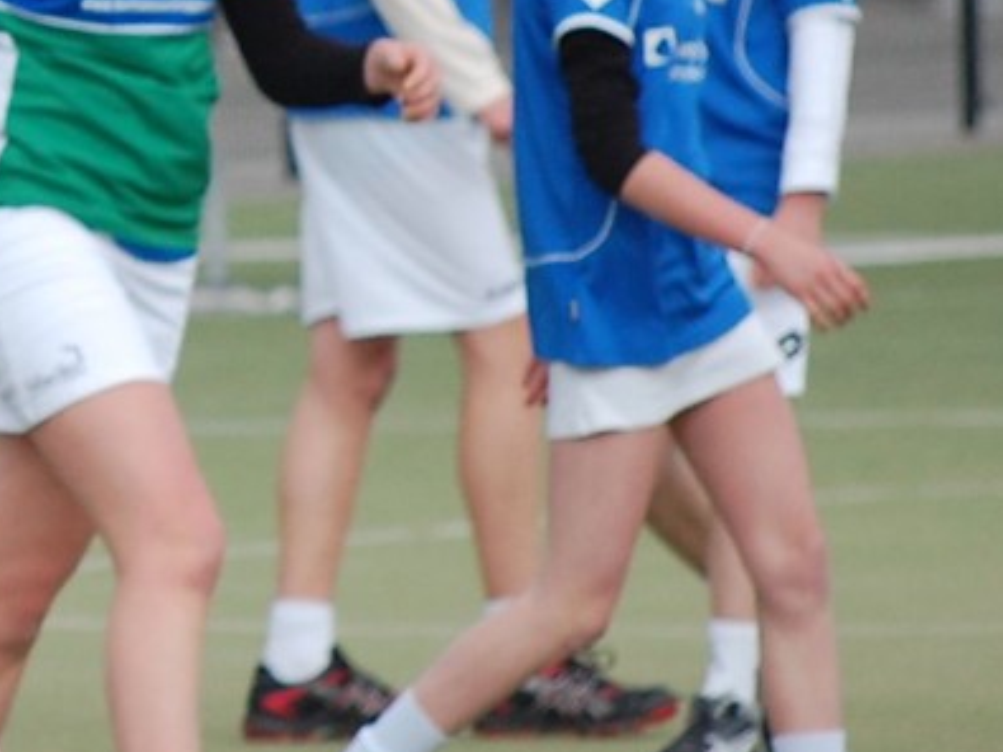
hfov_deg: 3.9
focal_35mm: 504
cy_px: 150
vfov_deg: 2.9
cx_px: 490
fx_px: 14606
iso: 400
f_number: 5
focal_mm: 135
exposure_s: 1/800
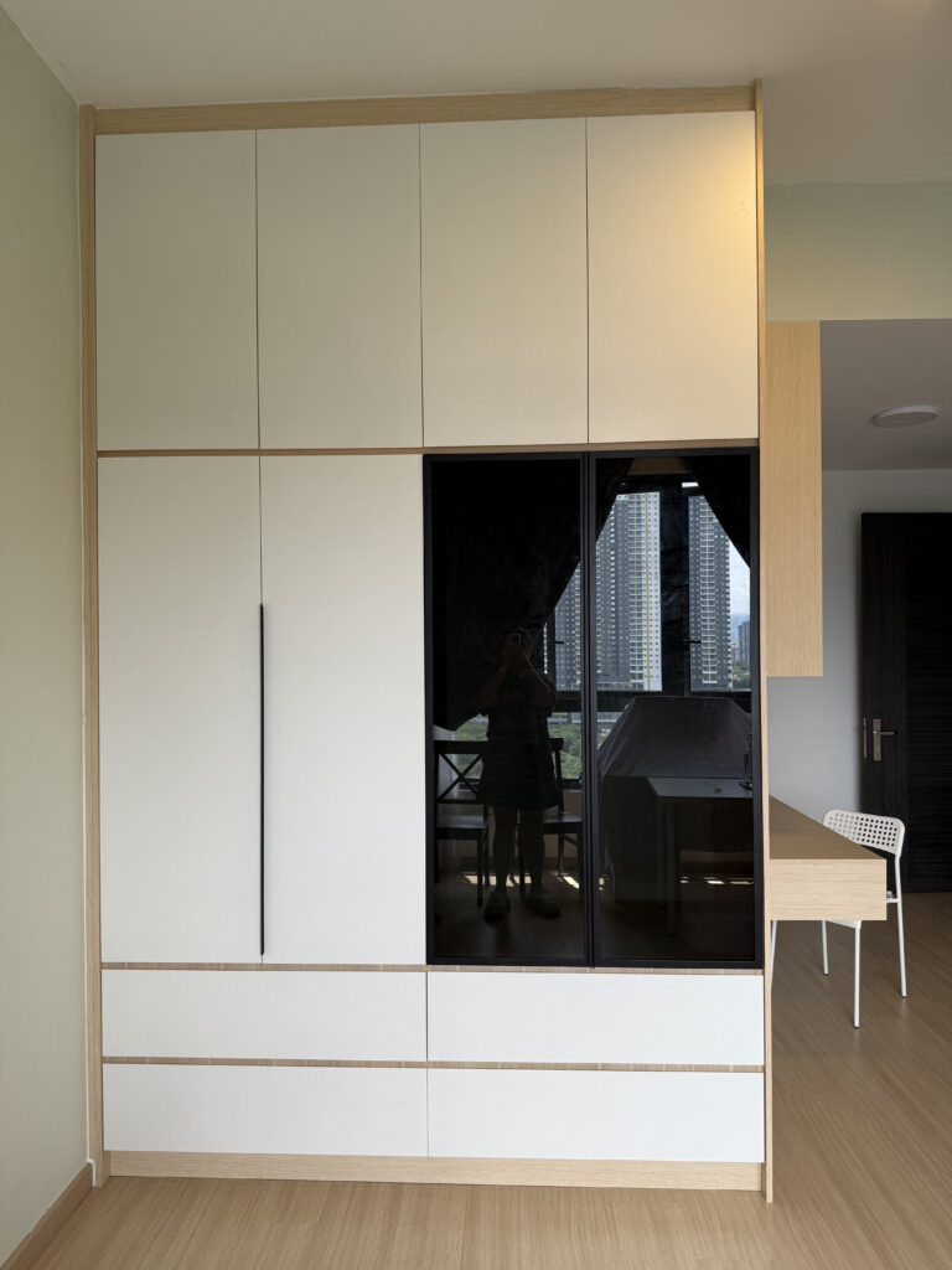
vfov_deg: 71.6
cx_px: 476
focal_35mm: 24
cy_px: 635
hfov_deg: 56.8
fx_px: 880
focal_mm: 6.76
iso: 64
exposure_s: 1/121
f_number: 1.78
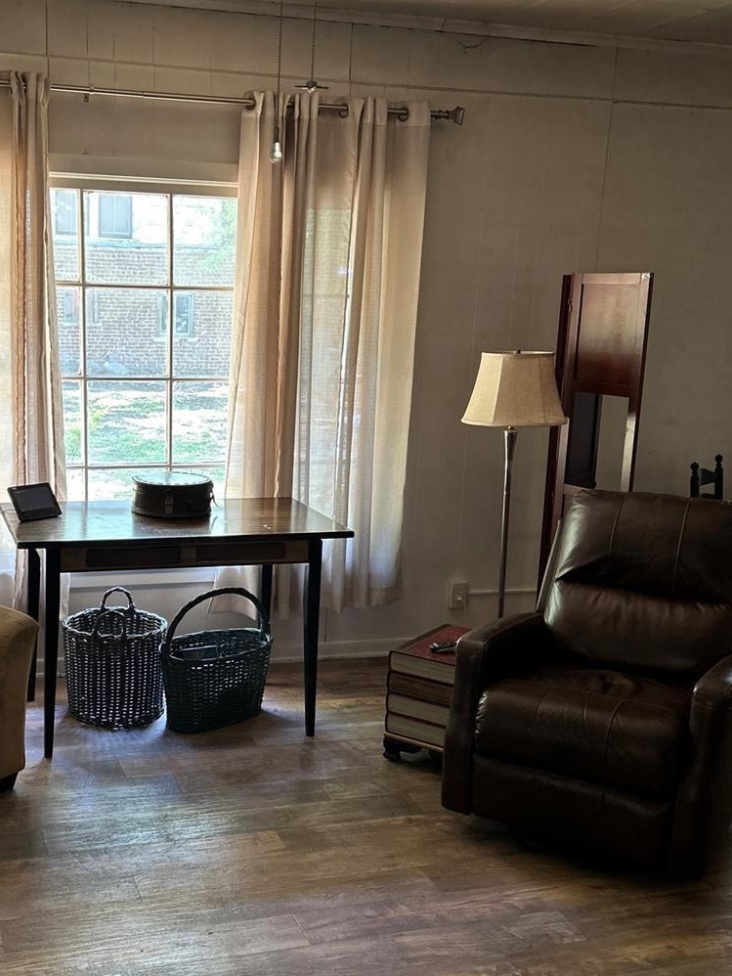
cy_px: 532
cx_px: 205
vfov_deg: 46.7
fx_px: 1127
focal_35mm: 40
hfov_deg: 35.4
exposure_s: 1/60
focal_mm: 5.7
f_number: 1.5
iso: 125
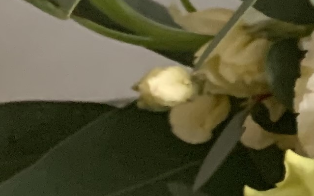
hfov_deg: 10.1
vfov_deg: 7.5
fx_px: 1489
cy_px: -2
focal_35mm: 174
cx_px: 816
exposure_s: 1/49
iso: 400
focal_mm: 4.25
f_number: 1.8
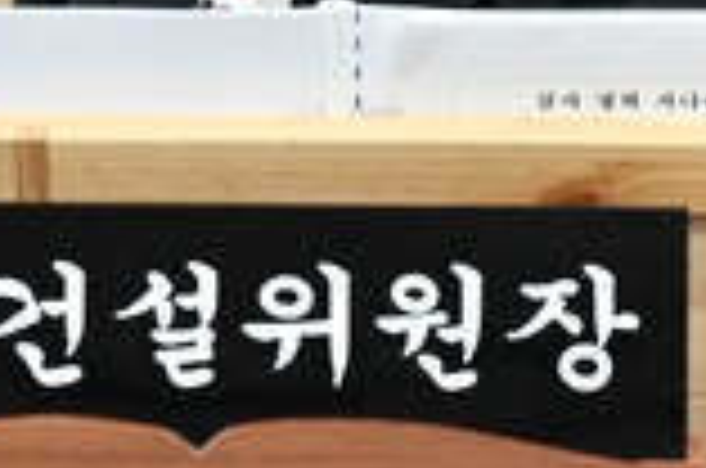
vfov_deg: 1.8
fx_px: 14855
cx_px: 567
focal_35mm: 759
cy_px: -378
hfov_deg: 2.7
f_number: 4.5
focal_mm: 150
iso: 3200
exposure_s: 1/250
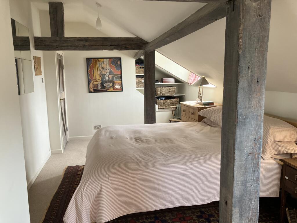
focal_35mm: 28
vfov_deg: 49.7
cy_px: 112
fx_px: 240
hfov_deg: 63.4
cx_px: 148
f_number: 1.8
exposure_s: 1/100
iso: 80
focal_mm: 3.99
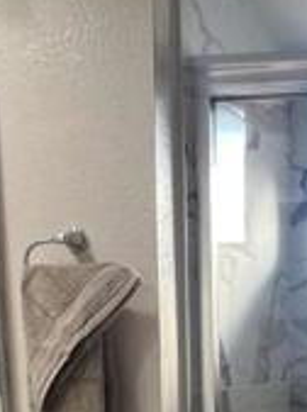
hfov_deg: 18.2
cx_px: 300
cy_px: 631
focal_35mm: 79
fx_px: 938
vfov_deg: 20.8
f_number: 1.8
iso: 125
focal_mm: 1.57
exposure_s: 1/120
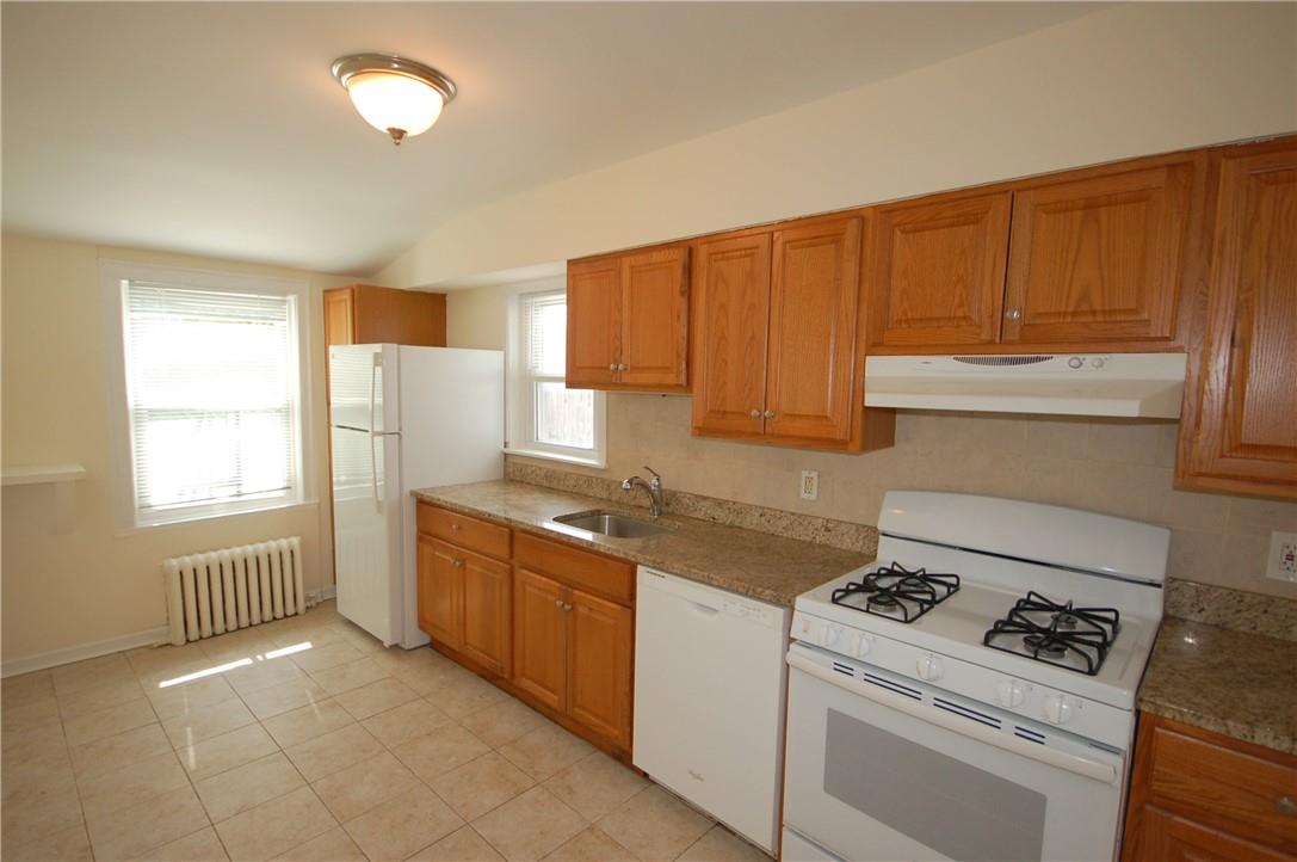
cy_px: 431
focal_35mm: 15
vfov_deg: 77.2
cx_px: 648
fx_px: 540
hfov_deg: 100.5
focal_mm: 10
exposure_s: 1/100
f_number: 5
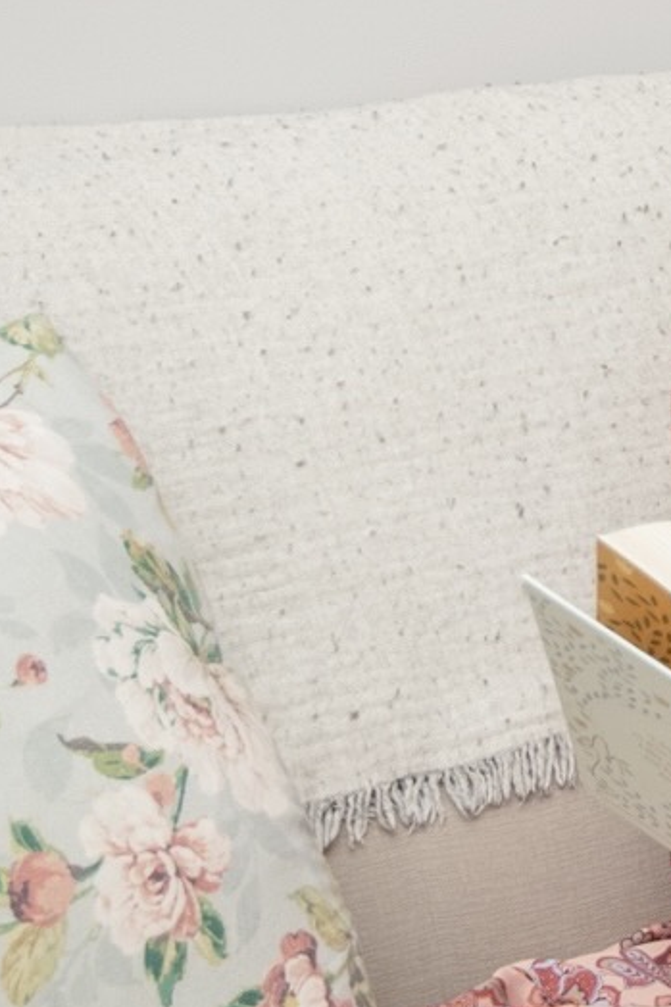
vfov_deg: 16.3
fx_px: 3497
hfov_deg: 10.4
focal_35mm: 125
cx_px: 1151
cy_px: 252
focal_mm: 32
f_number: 4
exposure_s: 1/250
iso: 800
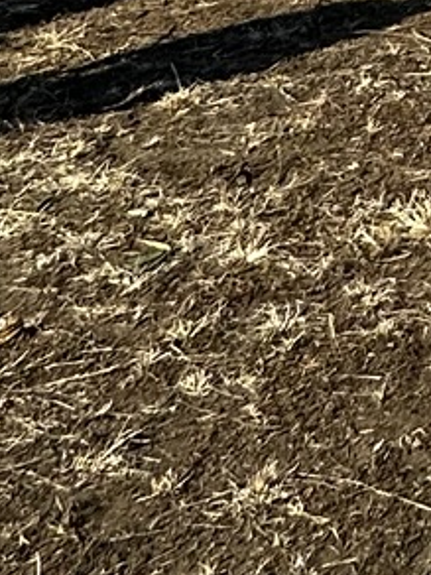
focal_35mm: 96
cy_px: -908
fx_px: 1594
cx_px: 1183
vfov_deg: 13.3
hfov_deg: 11.3
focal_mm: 2.22
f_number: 2.2
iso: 40
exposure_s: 1/1795
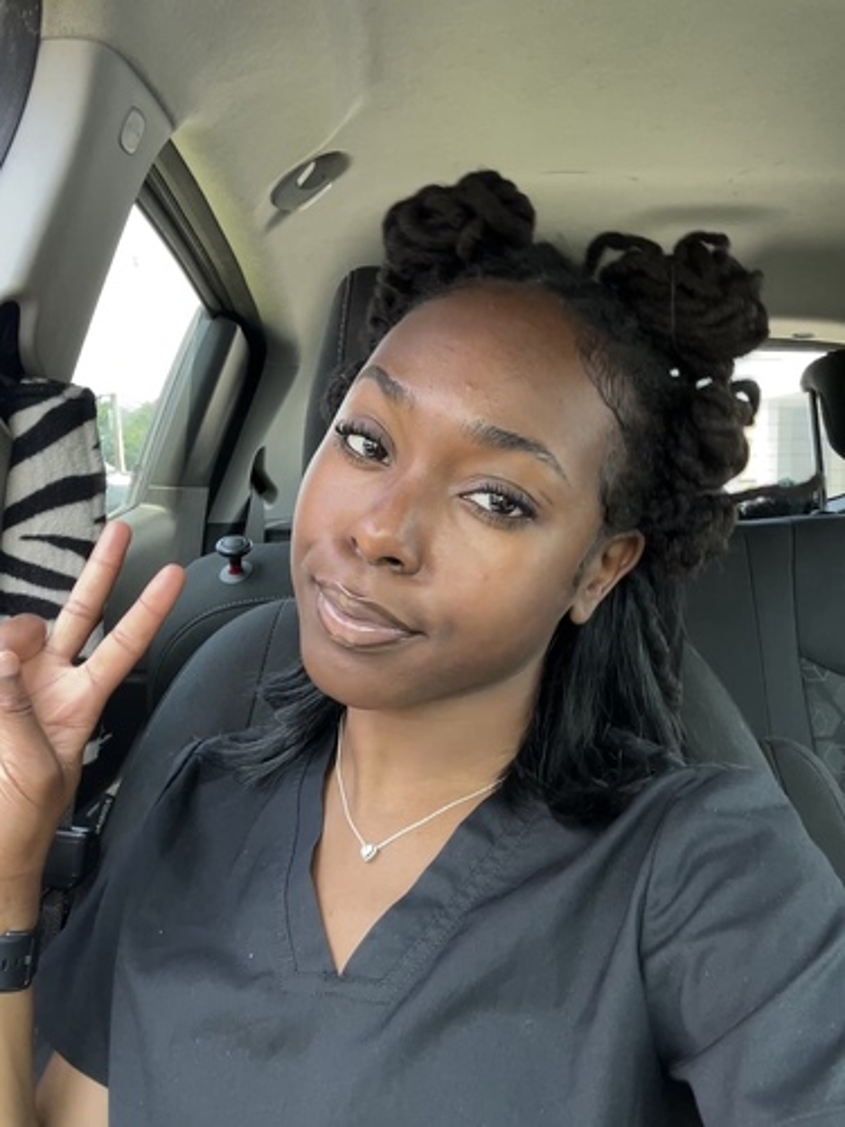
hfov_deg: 46.8
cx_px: 422
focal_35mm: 30
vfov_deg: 60.0
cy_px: 564
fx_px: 976
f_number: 1.9
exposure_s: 1/121
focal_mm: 2.69
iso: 50
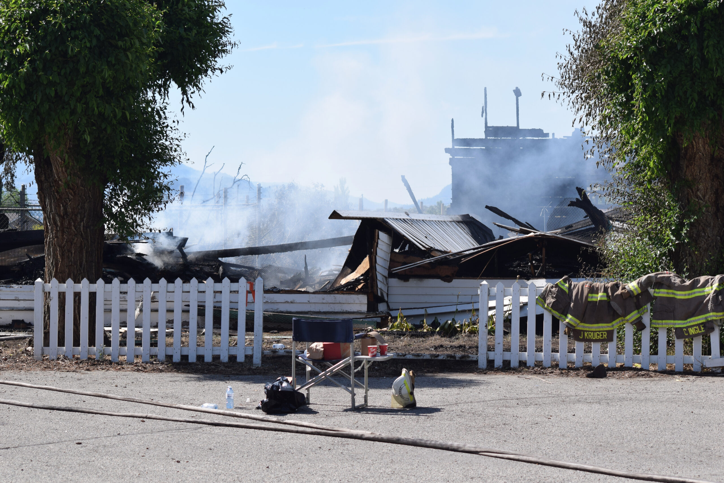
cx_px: 362
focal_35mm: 117
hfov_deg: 17.5
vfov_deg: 11.7
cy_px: 242
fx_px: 2353
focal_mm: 78
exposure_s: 1/640
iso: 200
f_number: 6.3
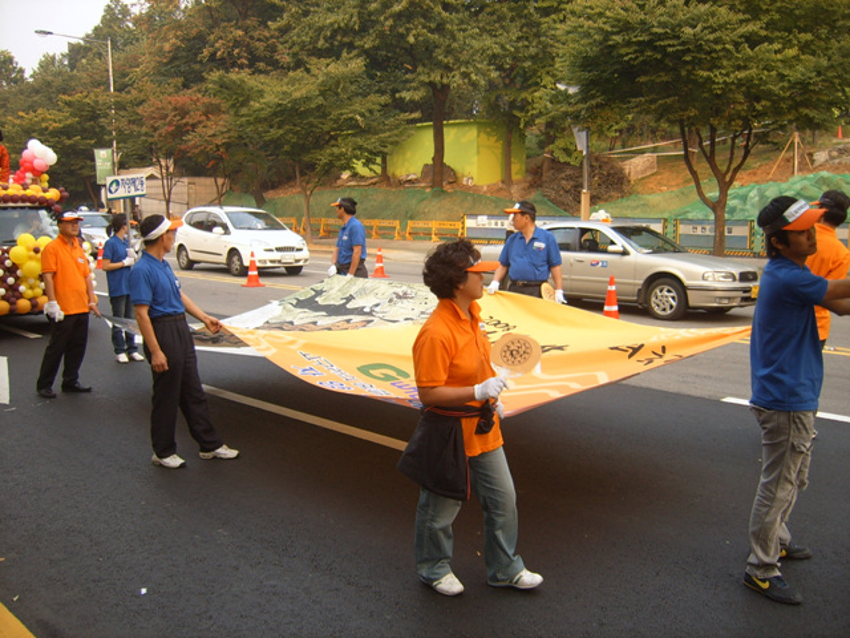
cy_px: 319
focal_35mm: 35
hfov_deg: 52.6
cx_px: 425
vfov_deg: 40.7
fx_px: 859
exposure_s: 1/180
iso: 50
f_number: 2.8
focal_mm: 5.8
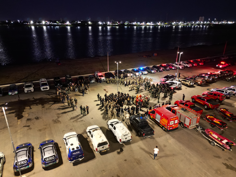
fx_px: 164
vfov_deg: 56.8
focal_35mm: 24
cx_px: 118
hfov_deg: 71.6
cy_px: 88
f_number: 1.7
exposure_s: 1/10
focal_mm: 6.72
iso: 840
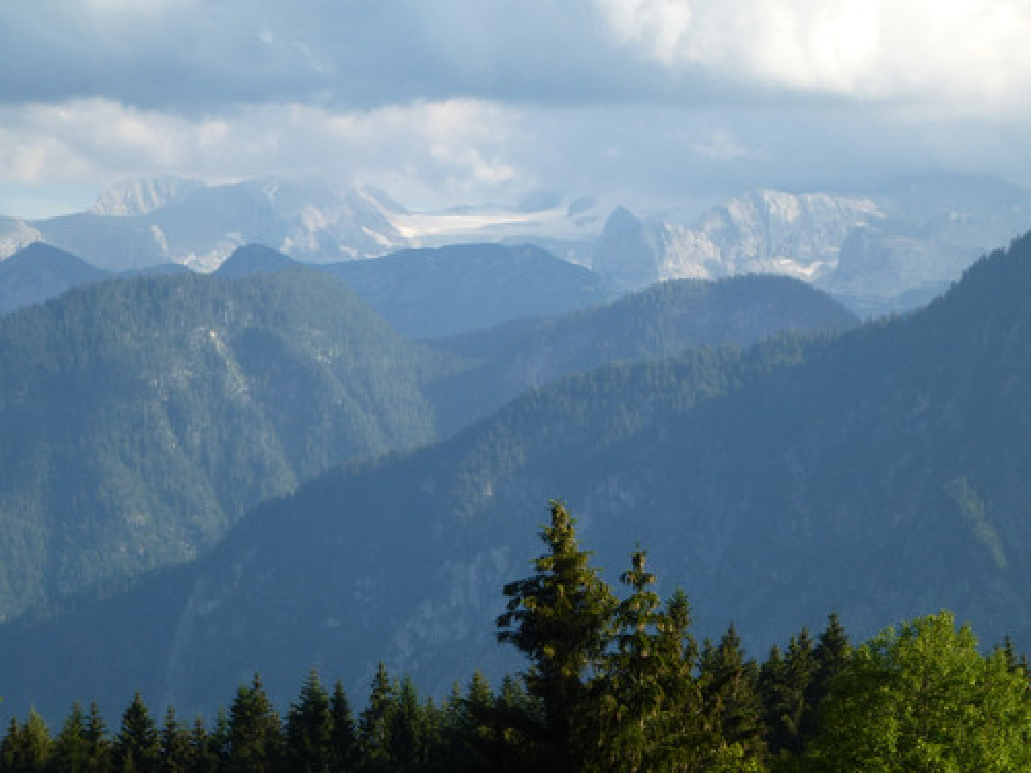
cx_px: 516
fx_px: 4289
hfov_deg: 13.7
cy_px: 386
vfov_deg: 10.3
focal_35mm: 144
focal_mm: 23.4
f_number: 5.2
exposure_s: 1/400
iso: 100
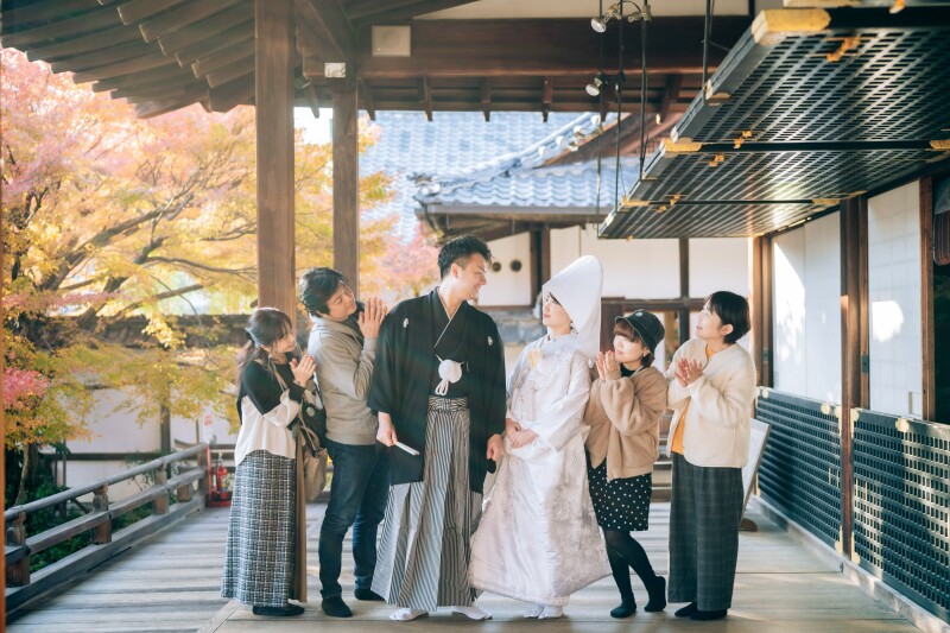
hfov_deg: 39.6
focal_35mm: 50
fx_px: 1319
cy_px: 316
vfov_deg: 27.0
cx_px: 475
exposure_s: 1/160
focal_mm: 50
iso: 200
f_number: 2.2
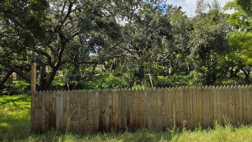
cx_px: 145
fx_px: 194
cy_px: 62
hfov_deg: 65.7
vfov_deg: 40.1
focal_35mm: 29
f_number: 1.8
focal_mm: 5.4
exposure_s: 1/4559
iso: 80
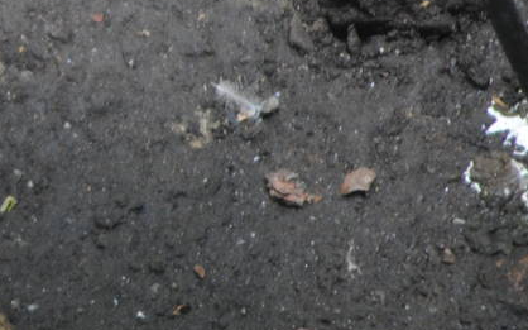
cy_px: 71
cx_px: -352
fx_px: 16846
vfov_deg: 1.1
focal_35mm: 1171
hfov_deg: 1.8
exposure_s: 1/60
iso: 400
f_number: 5.6
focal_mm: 200
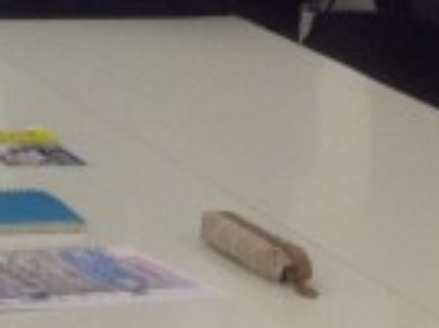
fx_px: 3358
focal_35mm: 265
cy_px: -325
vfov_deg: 5.5
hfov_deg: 6.9
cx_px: -719
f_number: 2.4
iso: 80
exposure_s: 1/60
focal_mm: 4.28
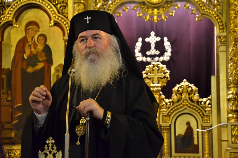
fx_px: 653
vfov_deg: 13.8
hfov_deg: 20.7
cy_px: 79
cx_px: 119
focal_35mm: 99
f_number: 5.3
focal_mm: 66
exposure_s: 1/15
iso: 2000
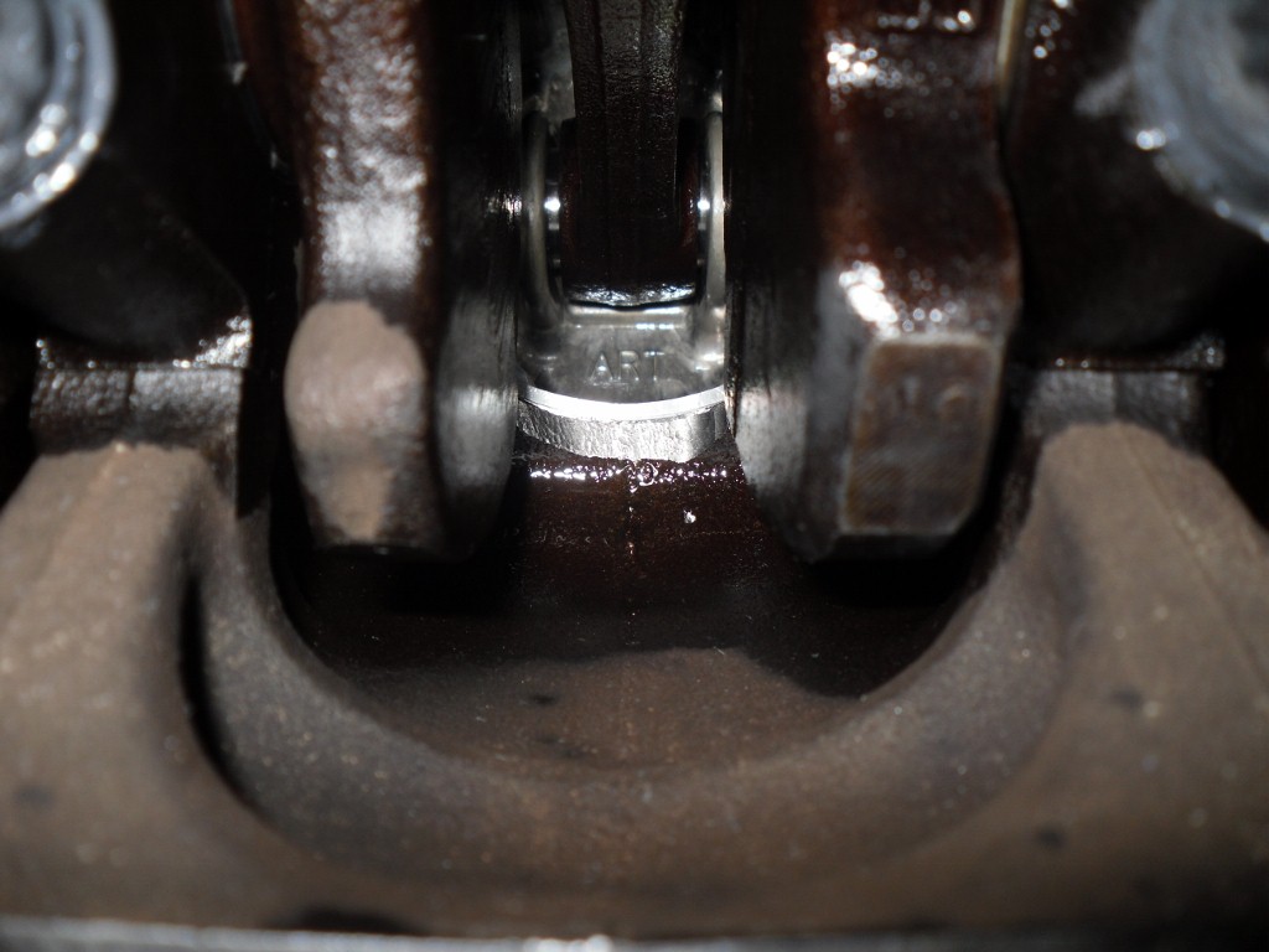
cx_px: 634
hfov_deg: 52.6
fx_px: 1283
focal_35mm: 35
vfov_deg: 40.7
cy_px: 476
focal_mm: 6.3
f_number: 7.6
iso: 80
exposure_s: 1/45
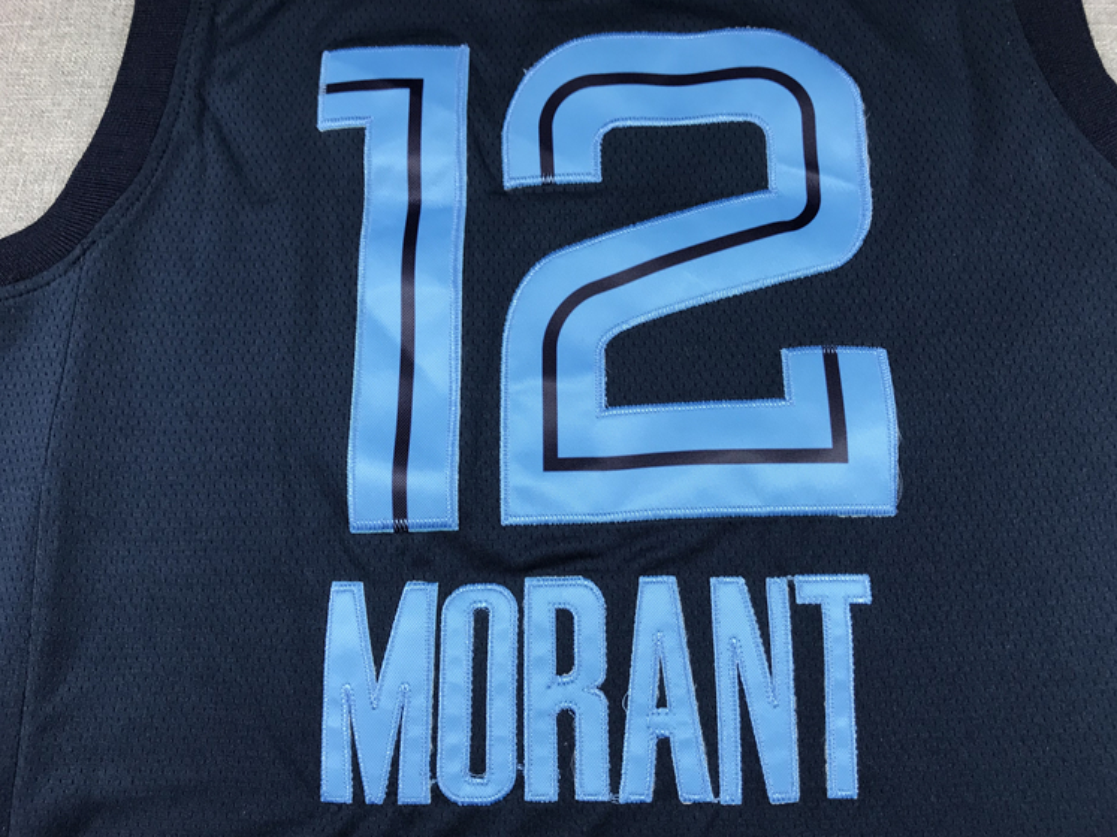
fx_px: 968
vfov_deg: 46.8
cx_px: 594
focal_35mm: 30
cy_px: 423
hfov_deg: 59.9
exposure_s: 1/50
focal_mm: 3.99
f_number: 1.8
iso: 32
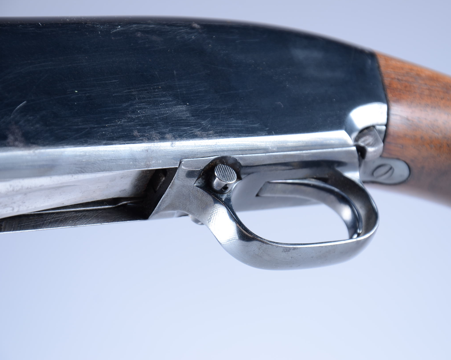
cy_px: 180
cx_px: 250
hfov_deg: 10.8
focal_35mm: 179
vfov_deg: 8.7
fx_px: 2383
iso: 100
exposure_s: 1/100
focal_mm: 105
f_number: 7.1
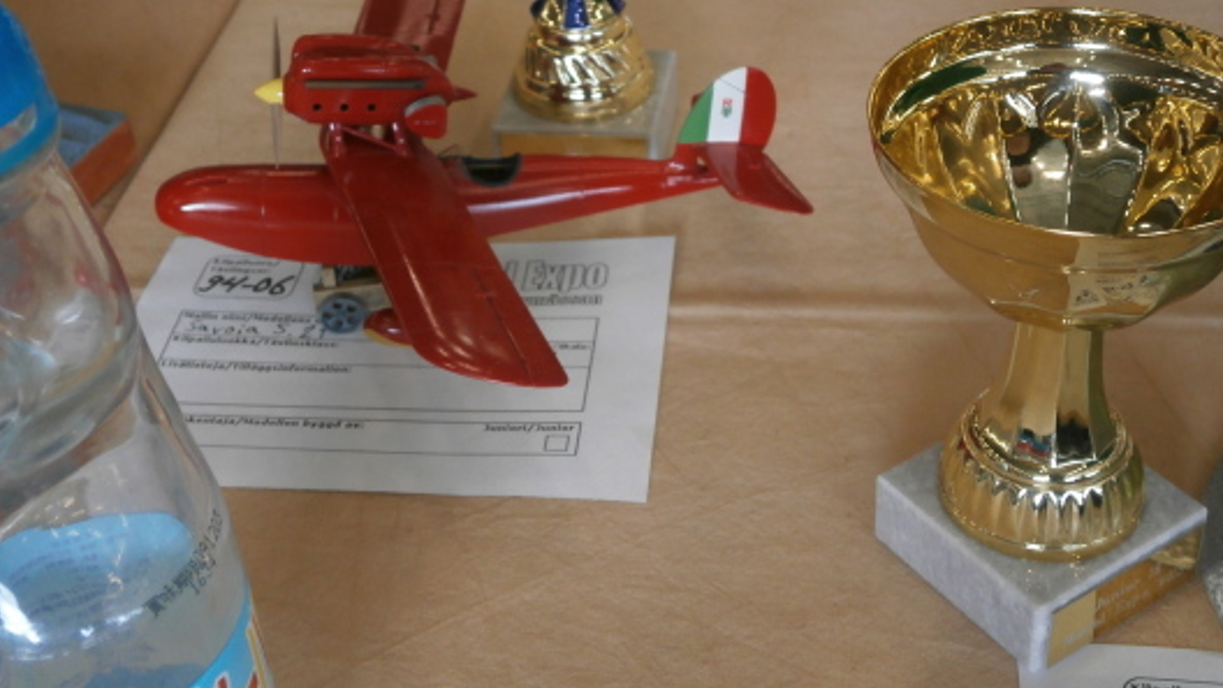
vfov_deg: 23.0
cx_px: 607
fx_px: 1686
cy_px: 227
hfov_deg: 39.9
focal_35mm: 52
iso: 160
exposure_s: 1/40
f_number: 3.4
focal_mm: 8.3
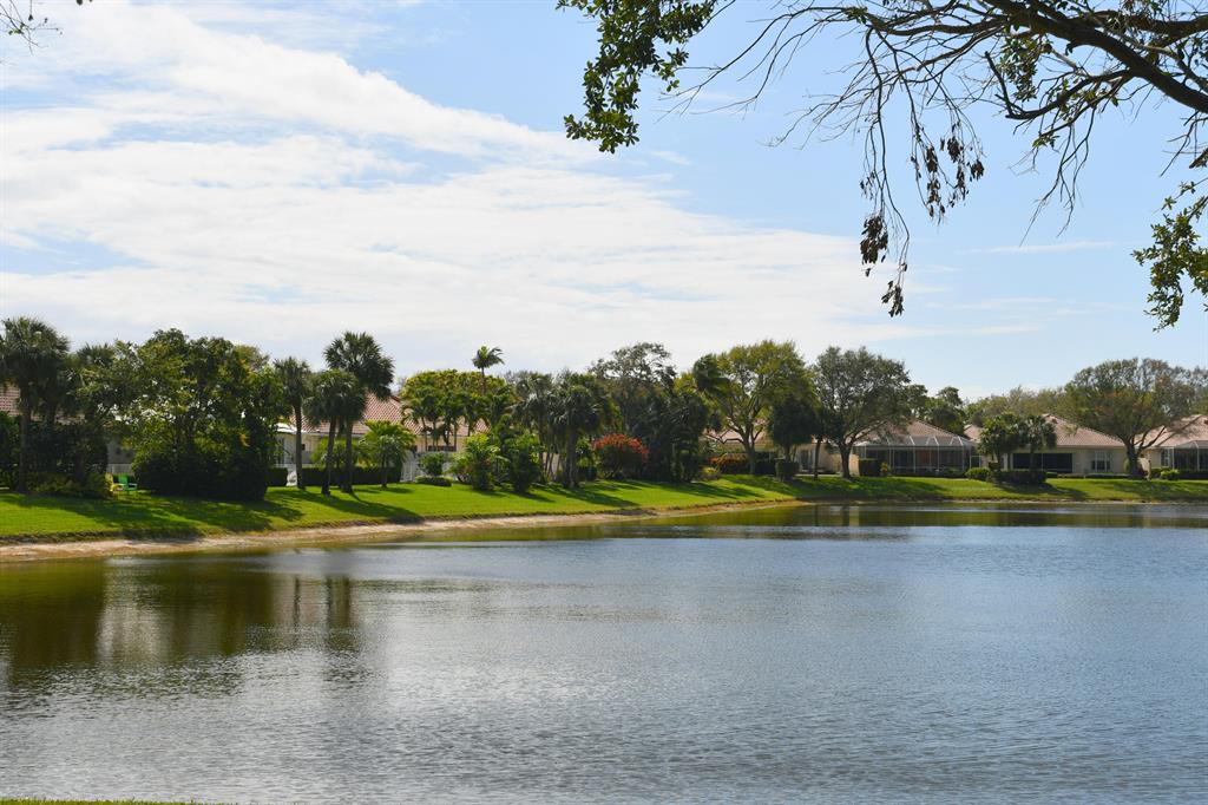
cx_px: 604
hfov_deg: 33.4
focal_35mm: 60
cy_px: 402
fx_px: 2013
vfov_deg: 22.6
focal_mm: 40
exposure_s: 1/320
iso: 100
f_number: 9
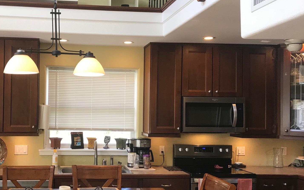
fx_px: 348
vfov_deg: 30.5
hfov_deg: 46.2
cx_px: 92
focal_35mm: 42
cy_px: 107
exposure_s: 1/40
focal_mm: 3.99
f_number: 1.8
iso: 25
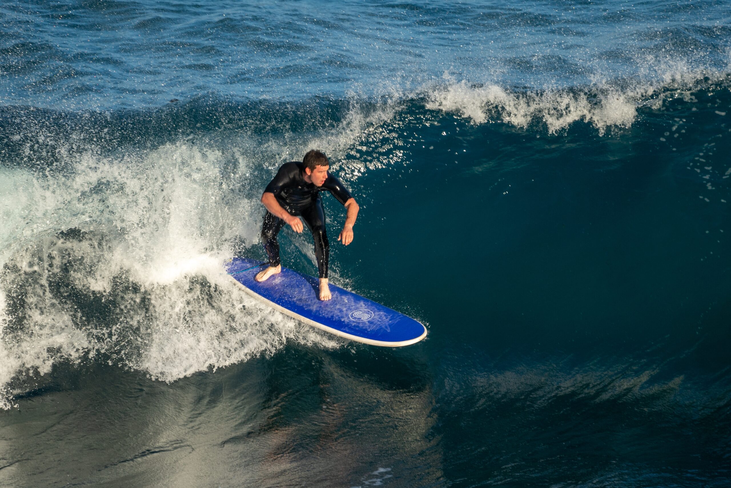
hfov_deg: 4.6
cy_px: 244
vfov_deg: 3.1
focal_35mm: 450
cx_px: 366
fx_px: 9137
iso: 100
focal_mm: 300
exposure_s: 1/500
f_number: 5.6
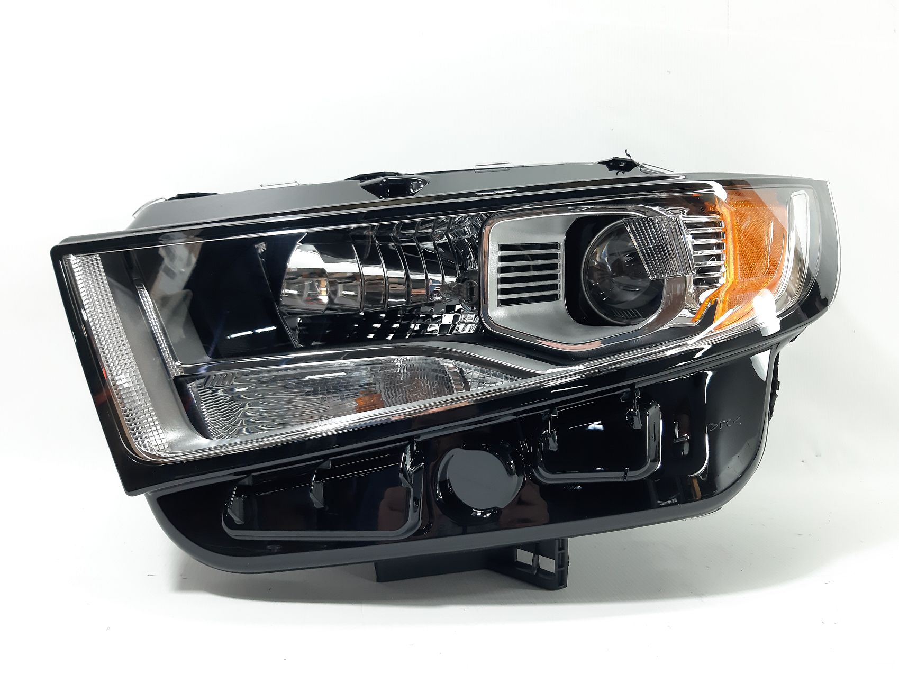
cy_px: 337
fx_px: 701
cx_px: 450
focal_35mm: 27
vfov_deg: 51.3
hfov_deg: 65.3
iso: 125
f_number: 1.7
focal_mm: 3.93
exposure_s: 1/50
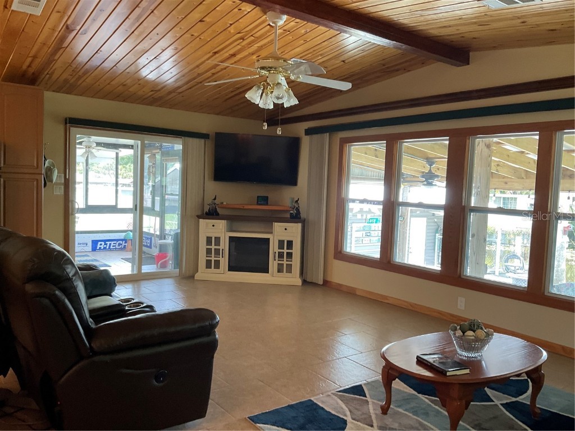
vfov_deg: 48.2
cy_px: 216
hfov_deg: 61.7
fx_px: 482
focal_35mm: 29
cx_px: 288
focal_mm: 3
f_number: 1.8
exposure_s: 1/60
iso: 80
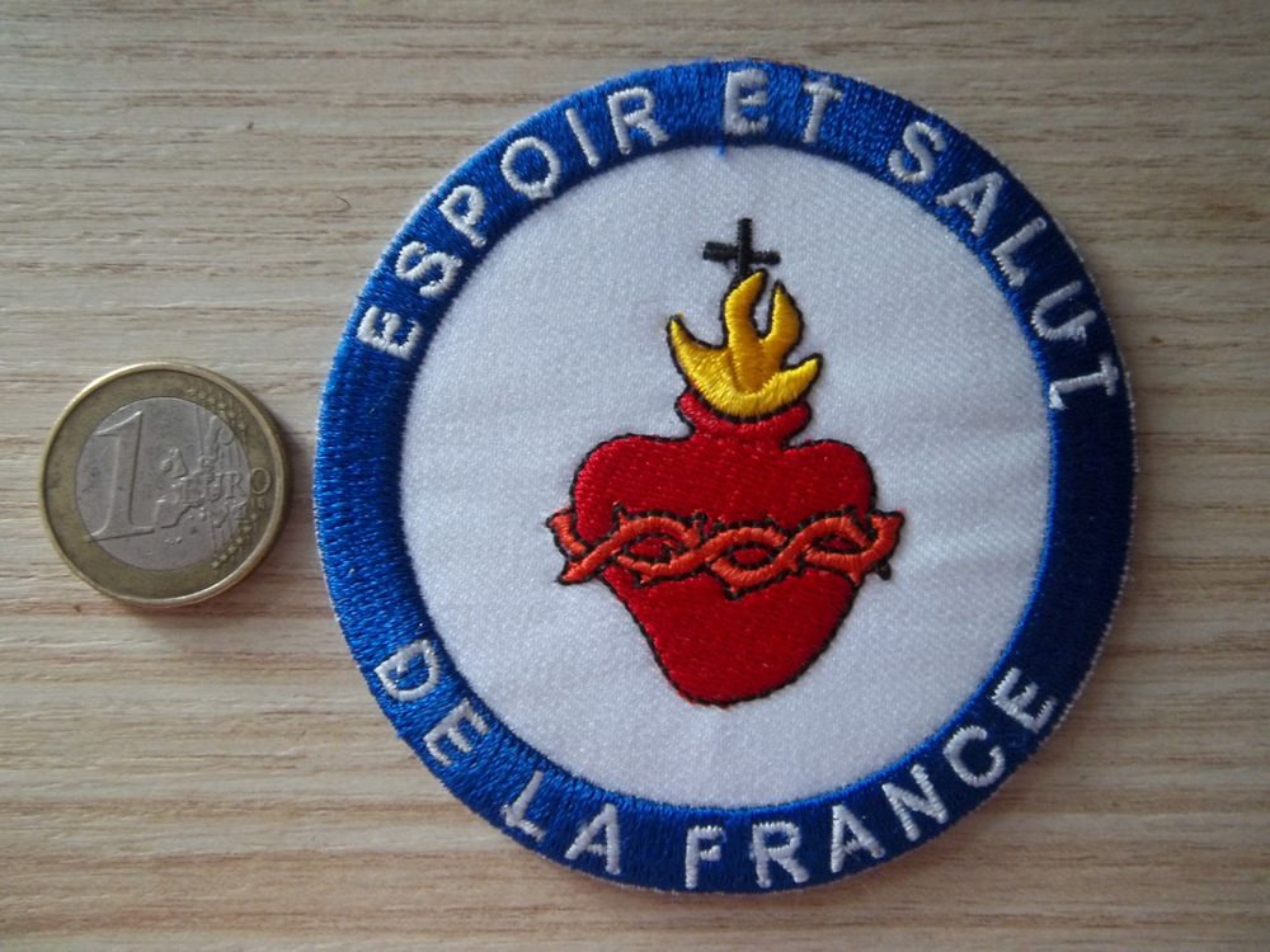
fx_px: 1027
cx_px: 635
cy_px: 476
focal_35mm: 28
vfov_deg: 49.7
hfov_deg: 63.4
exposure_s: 1/13
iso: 160
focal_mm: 5.05
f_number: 3.5
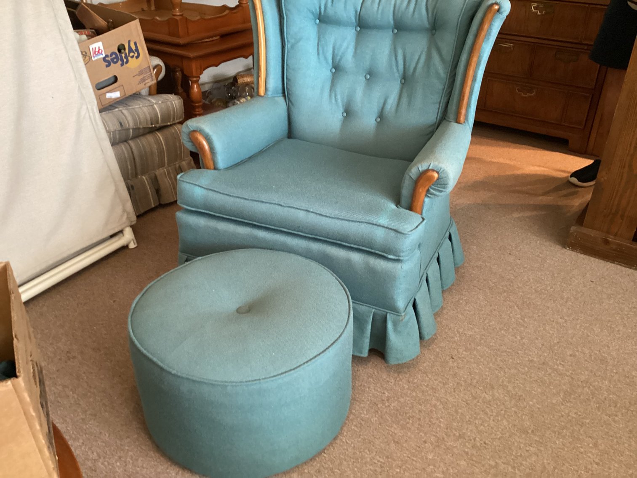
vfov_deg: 45.4
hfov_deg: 58.3
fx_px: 571
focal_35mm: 31
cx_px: 318
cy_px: 239
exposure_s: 1/33
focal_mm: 3.3
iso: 400
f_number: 2.4
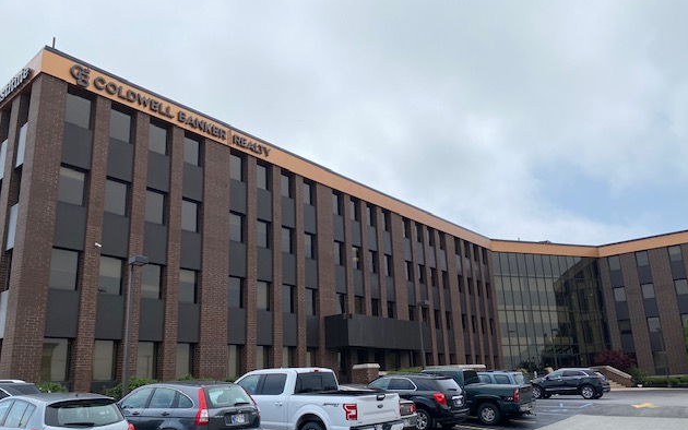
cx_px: 348
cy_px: 259
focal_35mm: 28
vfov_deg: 44.3
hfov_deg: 66.5
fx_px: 525
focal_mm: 4.25
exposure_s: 1/5747
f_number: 1.8
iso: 32
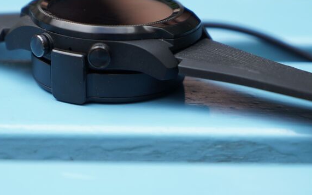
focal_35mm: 120
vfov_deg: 10.9
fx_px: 1020
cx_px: 99
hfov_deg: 17.3
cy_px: 31
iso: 100
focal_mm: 70
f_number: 4
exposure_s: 1/160
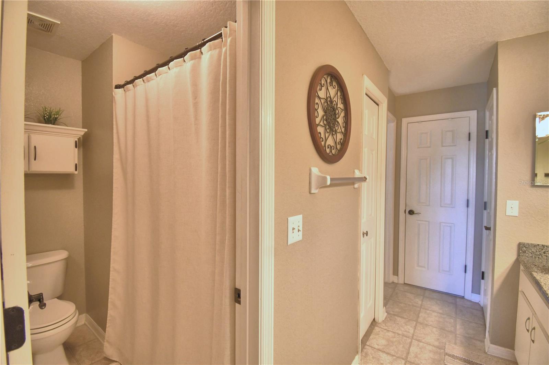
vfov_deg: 77.3
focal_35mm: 15
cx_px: 274
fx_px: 229
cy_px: 182
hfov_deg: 100.4
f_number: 4.5
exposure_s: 1/30
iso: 800
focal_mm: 10
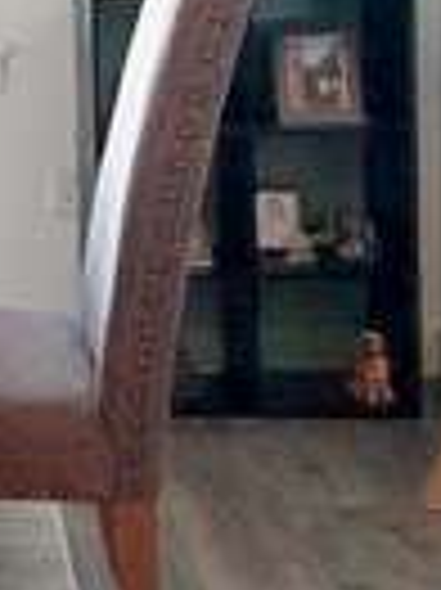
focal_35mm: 82
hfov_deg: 14.8
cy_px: 95
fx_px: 1395
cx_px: -436
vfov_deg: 23.4
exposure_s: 1/120
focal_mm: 2.22
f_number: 2.2
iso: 250
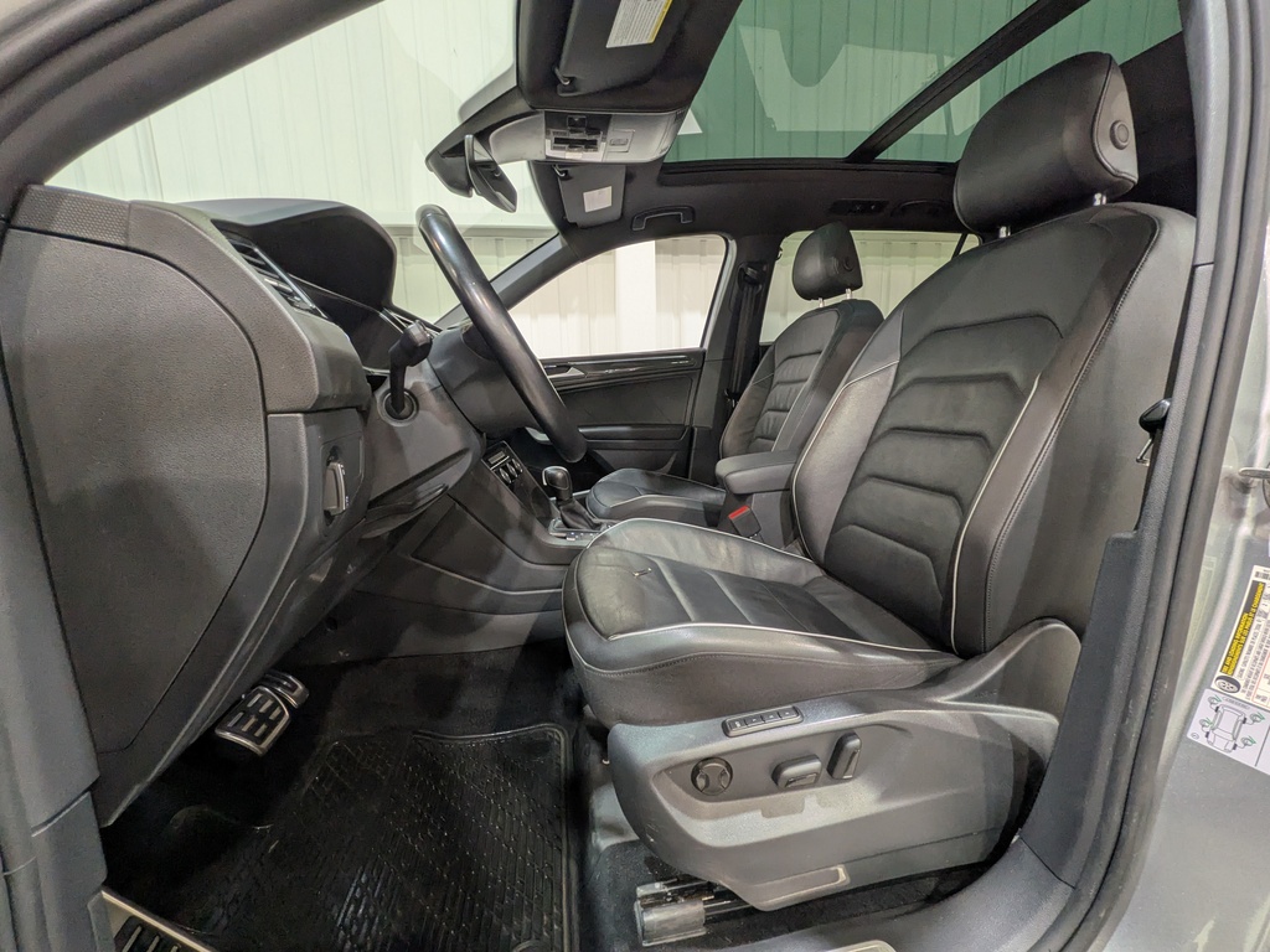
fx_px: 514
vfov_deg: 85.7
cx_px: 635
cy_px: 476
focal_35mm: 14
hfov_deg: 102.1
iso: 129
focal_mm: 1.83
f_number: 2.2
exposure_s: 1/50
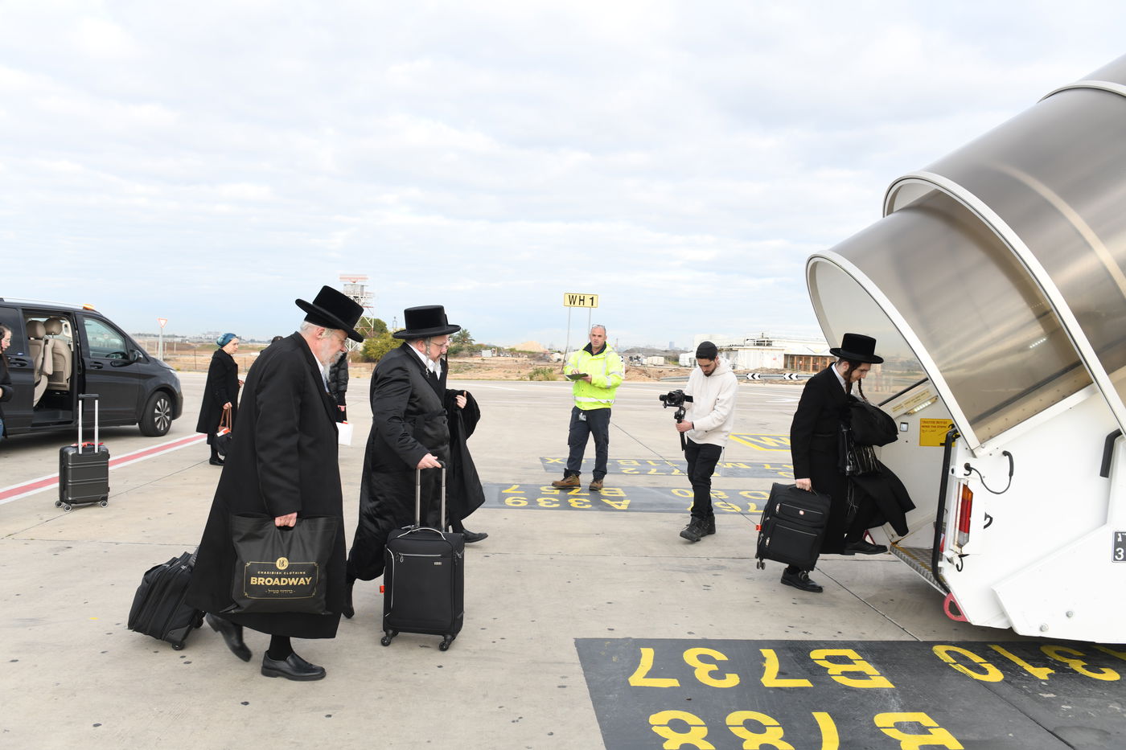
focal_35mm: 27
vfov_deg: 47.9
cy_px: 375
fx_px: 844
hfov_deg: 67.4
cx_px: 563
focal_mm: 27
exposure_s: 1/200
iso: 250
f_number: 6.3
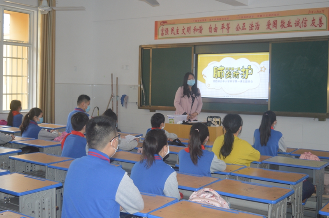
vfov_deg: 28.9
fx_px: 424
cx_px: 164
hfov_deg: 42.4
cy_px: 109
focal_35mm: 46
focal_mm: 31
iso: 500
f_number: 4.2
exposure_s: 1/60
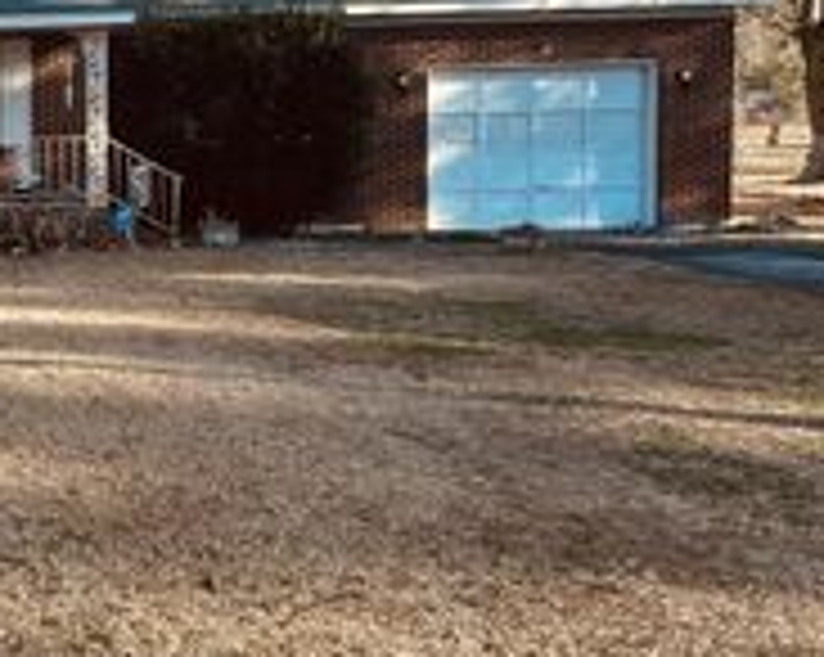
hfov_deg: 25.4
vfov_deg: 23.7
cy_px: 227
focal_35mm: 64
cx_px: -257
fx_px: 1559
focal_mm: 6.86
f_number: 1.78
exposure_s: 1/1321
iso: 80
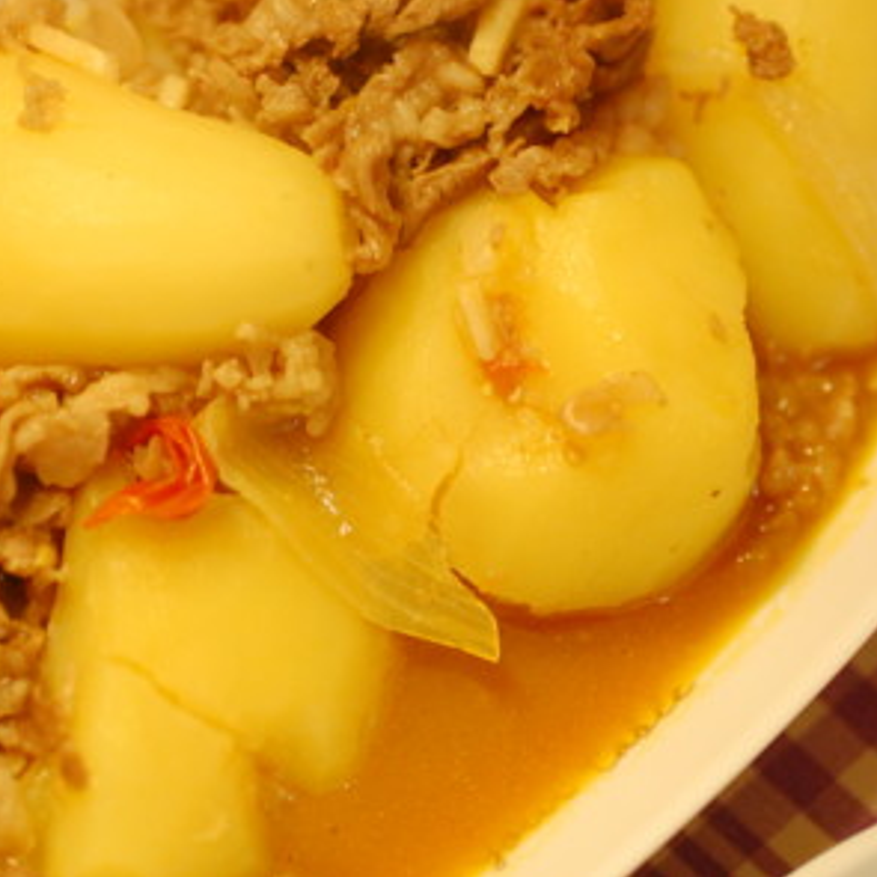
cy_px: 436
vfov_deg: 17.9
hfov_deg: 17.8
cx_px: 220
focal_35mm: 97
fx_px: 2780
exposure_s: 1/30
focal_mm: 50
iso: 1600
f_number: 2.8
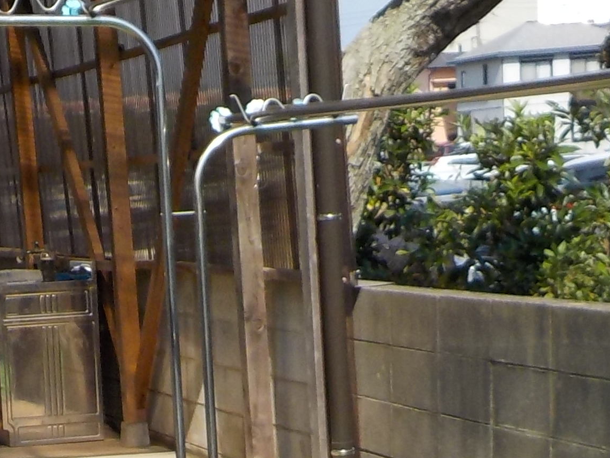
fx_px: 1921
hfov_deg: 17.8
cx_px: 100
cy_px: 708
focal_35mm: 109
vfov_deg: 12.8
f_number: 3.3
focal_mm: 4.1
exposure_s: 1/1000
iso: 125
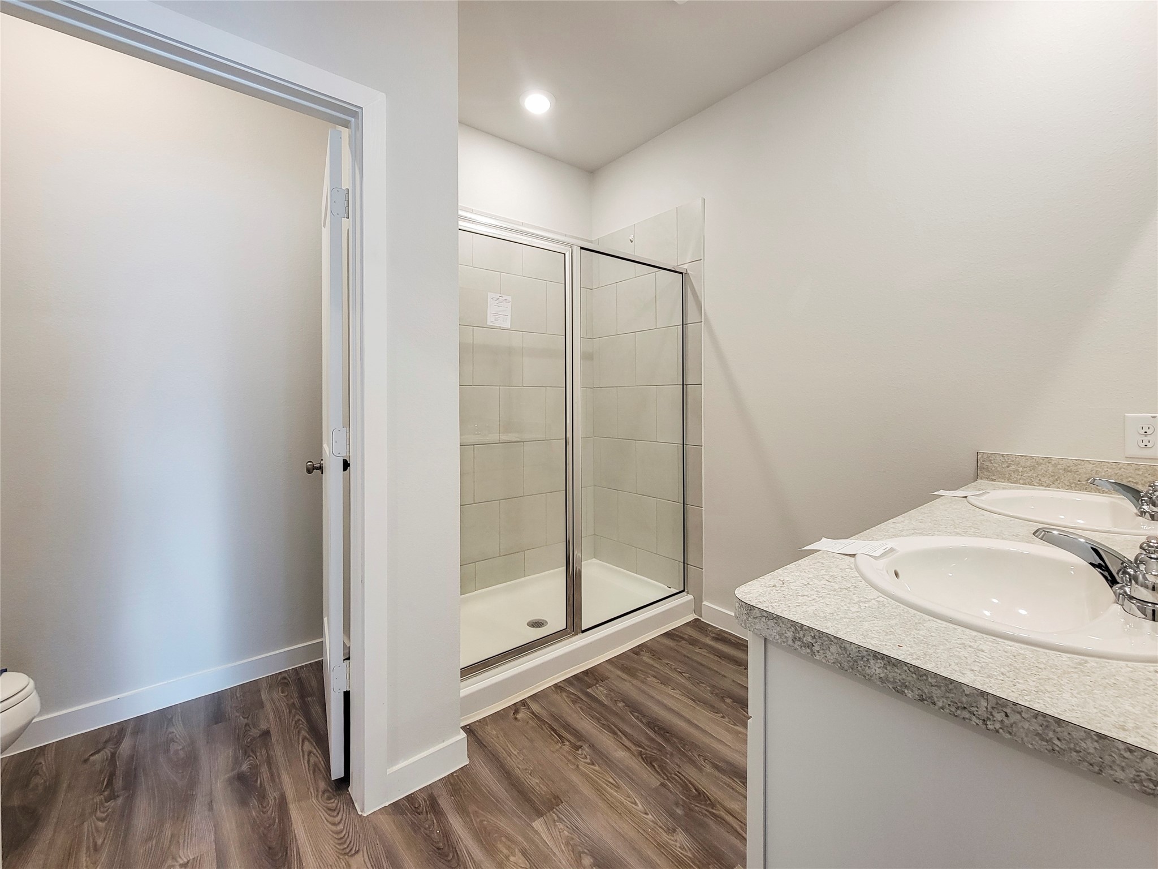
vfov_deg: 89.9
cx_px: 579
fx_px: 435
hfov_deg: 106.2
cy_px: 434
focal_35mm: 13
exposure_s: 1/60
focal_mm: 2.2
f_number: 2.2
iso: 125
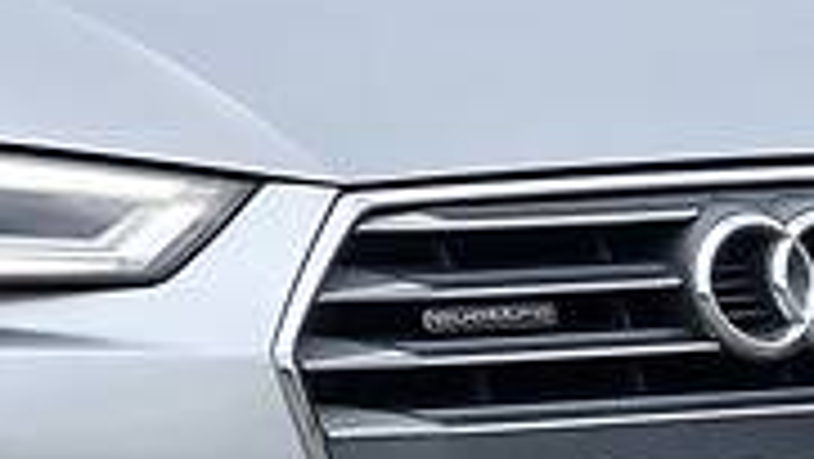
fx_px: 5398
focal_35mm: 250
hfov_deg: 8.5
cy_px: 32
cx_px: -108
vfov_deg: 4.9
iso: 16
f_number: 2.4
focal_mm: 6
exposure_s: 1/470
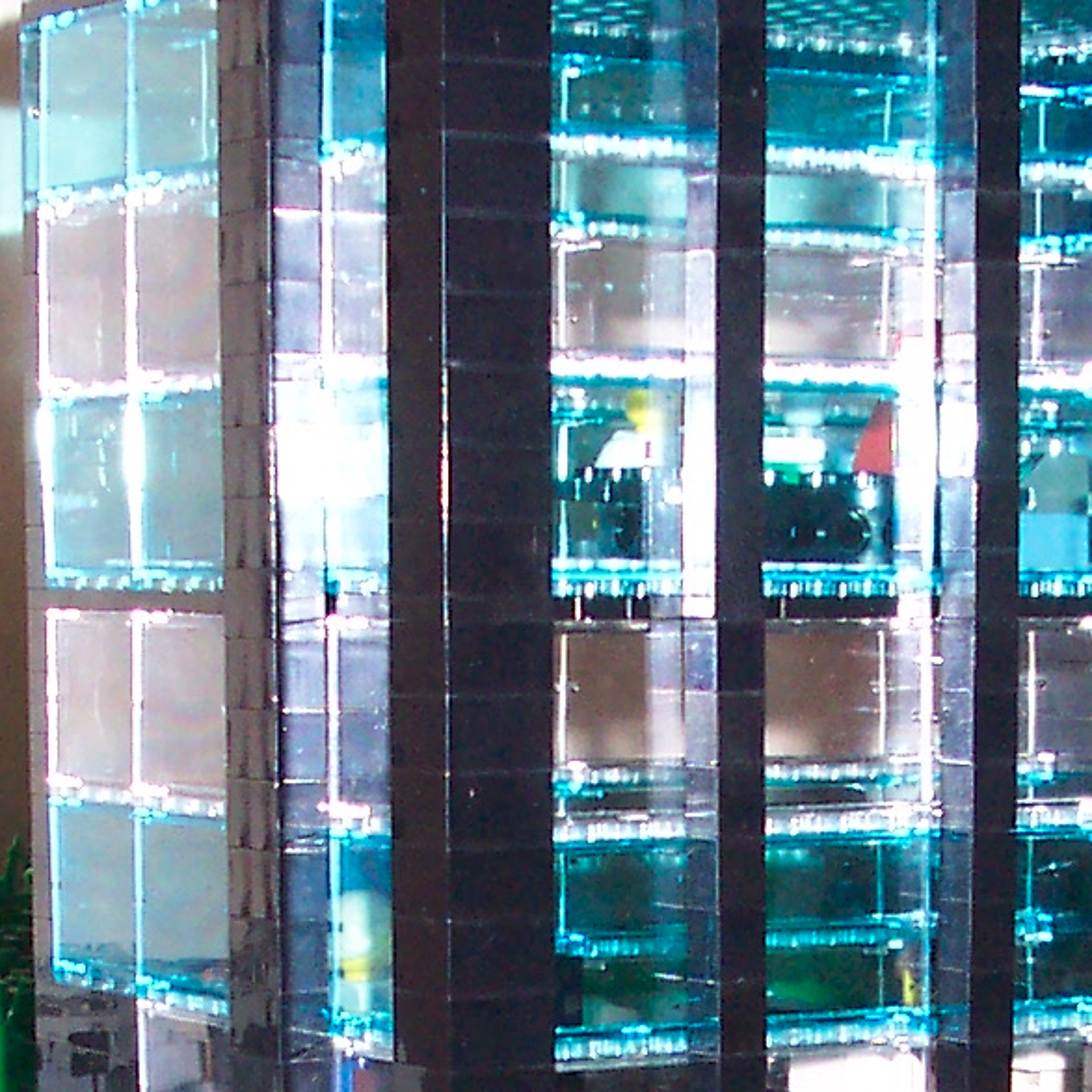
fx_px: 4426
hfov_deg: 14.1
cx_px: 666
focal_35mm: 124
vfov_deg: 13.6
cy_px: 1330
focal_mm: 7.5
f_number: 2.8
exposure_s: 1/30
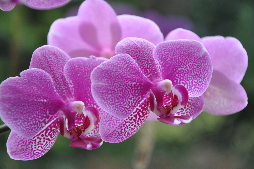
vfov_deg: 8.7
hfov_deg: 13.1
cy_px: 84
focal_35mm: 158
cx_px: 127
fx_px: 1110
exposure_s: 1/30
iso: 1000
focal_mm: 105
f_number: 5.6
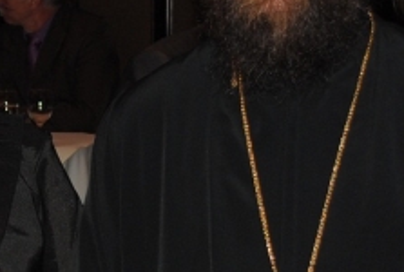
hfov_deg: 14.4
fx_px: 1575
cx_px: 18
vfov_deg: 9.9
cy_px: 164
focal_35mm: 140
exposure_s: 1/60
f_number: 4.2
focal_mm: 26
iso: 200
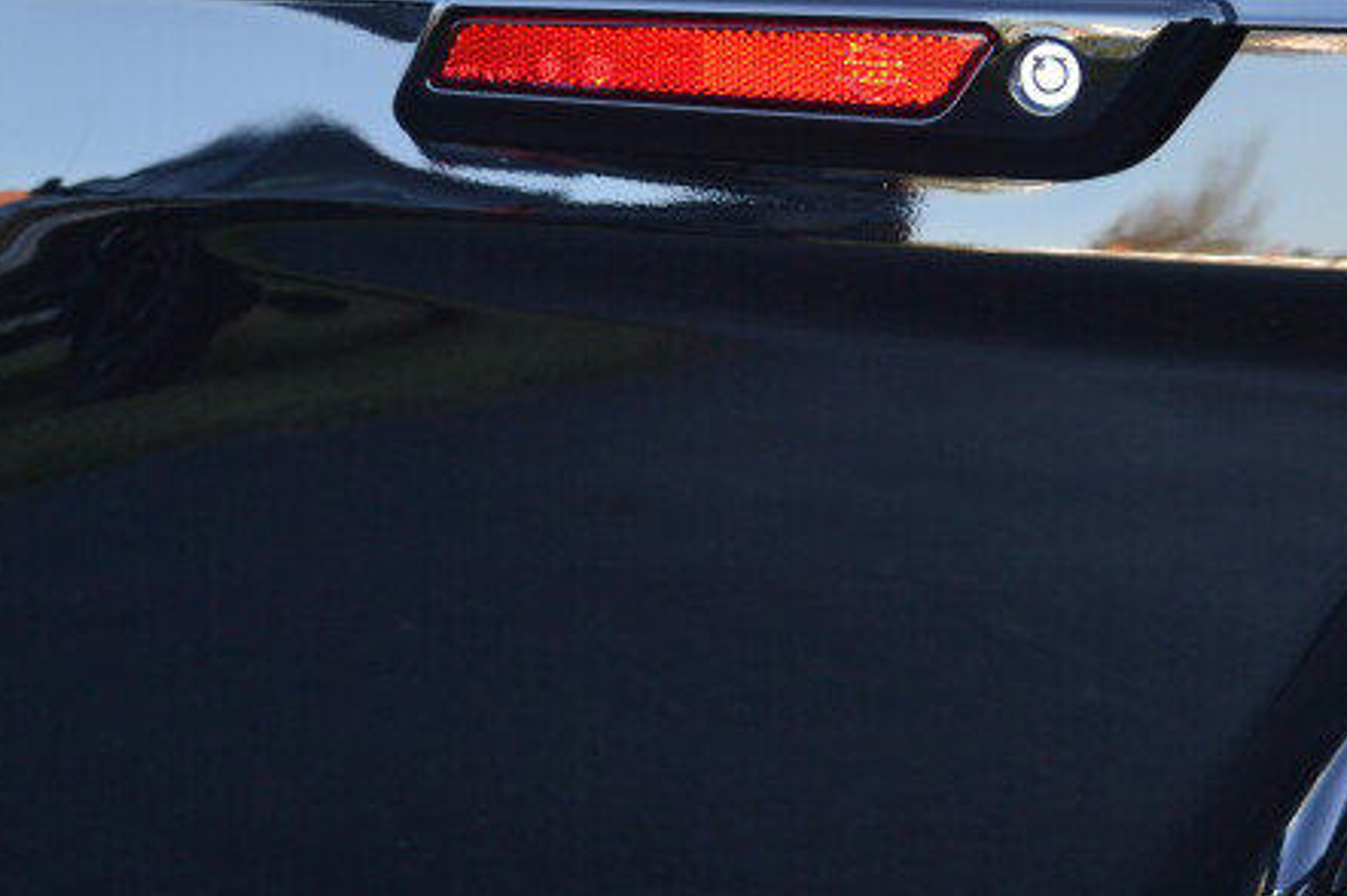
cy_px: 463
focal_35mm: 106
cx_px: 1125
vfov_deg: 12.9
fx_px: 3963
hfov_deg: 19.1
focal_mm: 26
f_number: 4.2
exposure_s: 1/125
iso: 280
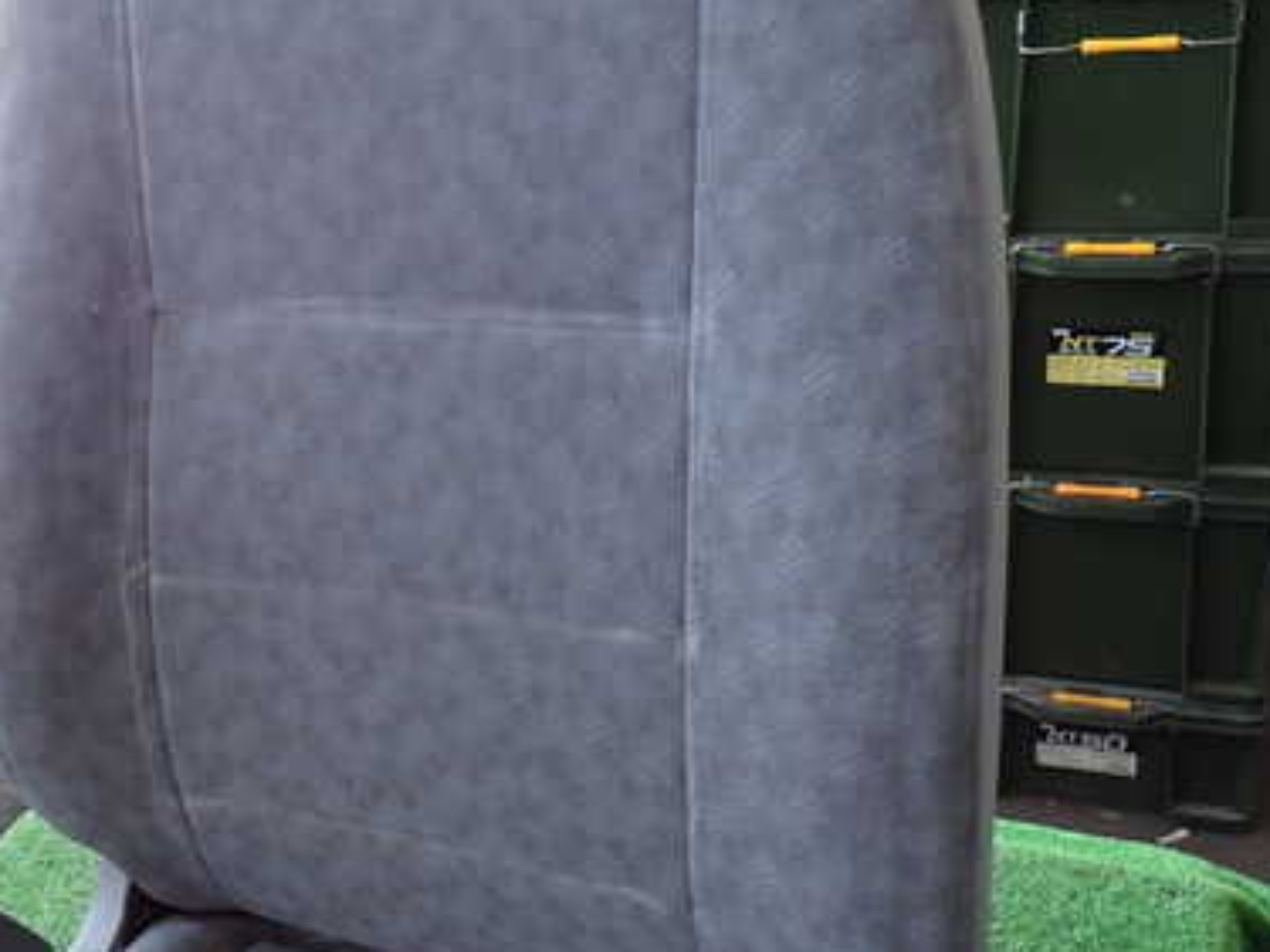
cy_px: 403
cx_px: 356
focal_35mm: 40
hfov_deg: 45.6
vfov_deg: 35.9
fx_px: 1467
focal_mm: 4.5
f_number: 2
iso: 125
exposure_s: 1/60
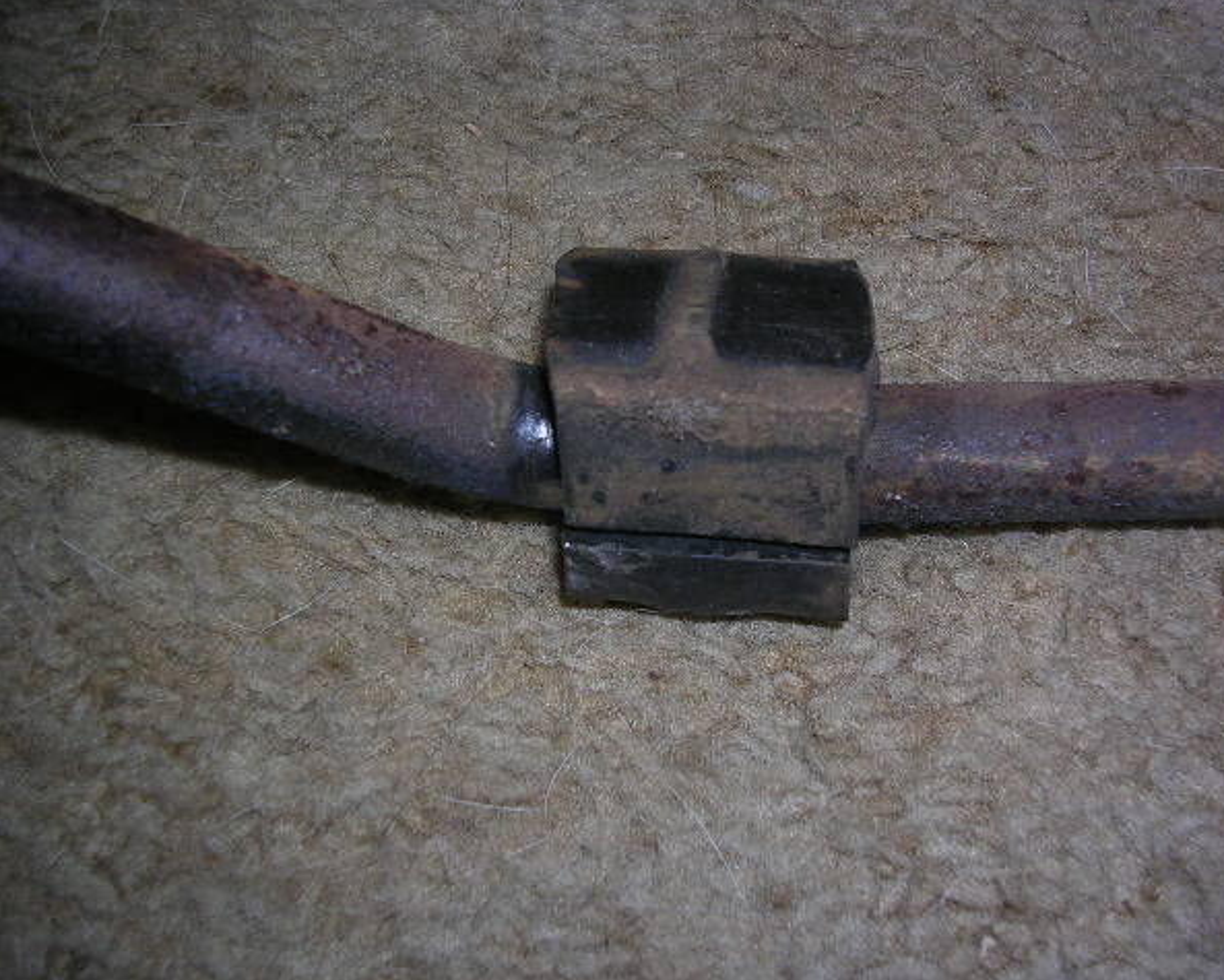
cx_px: 658
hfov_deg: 45.7
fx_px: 1450
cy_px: 489
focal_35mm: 40
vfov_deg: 37.4
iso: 50
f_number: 2.8
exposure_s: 1/60.1
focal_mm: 5.8
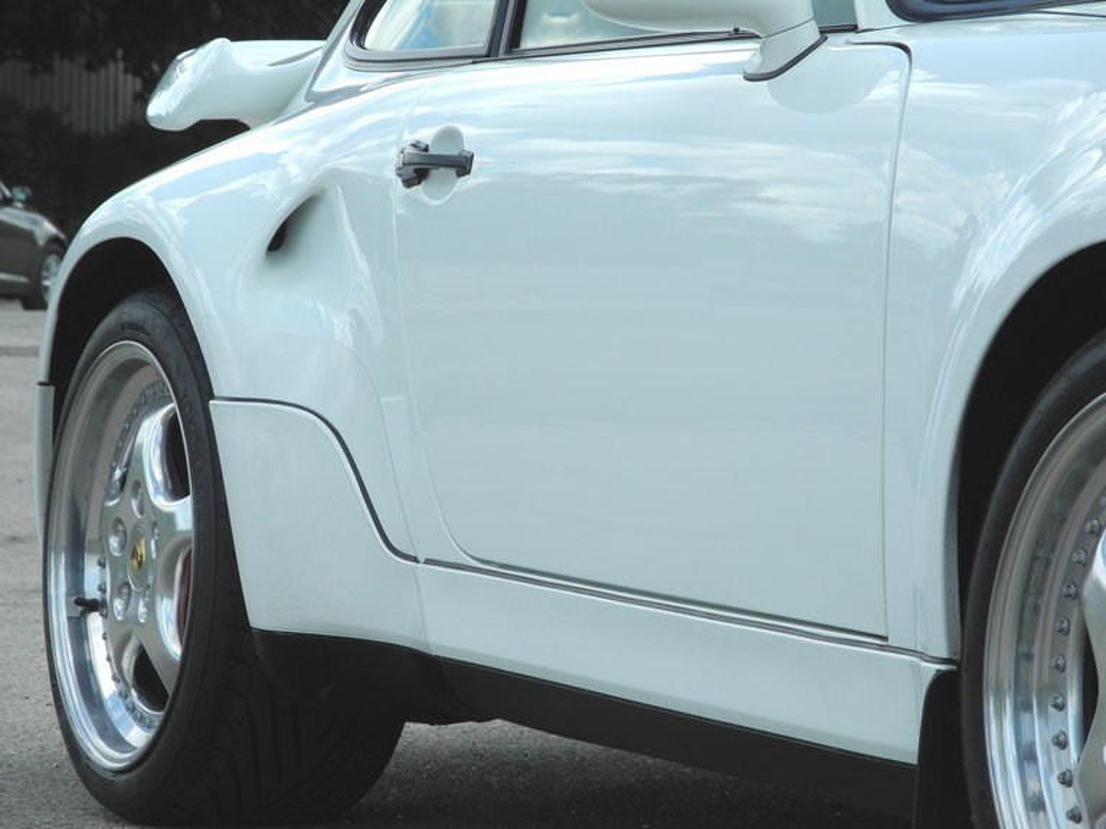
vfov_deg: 8.6
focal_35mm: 173
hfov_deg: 11.4
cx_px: 553
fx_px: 5527
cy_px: 414
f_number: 5.6
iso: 100
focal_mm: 37
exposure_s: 1/278
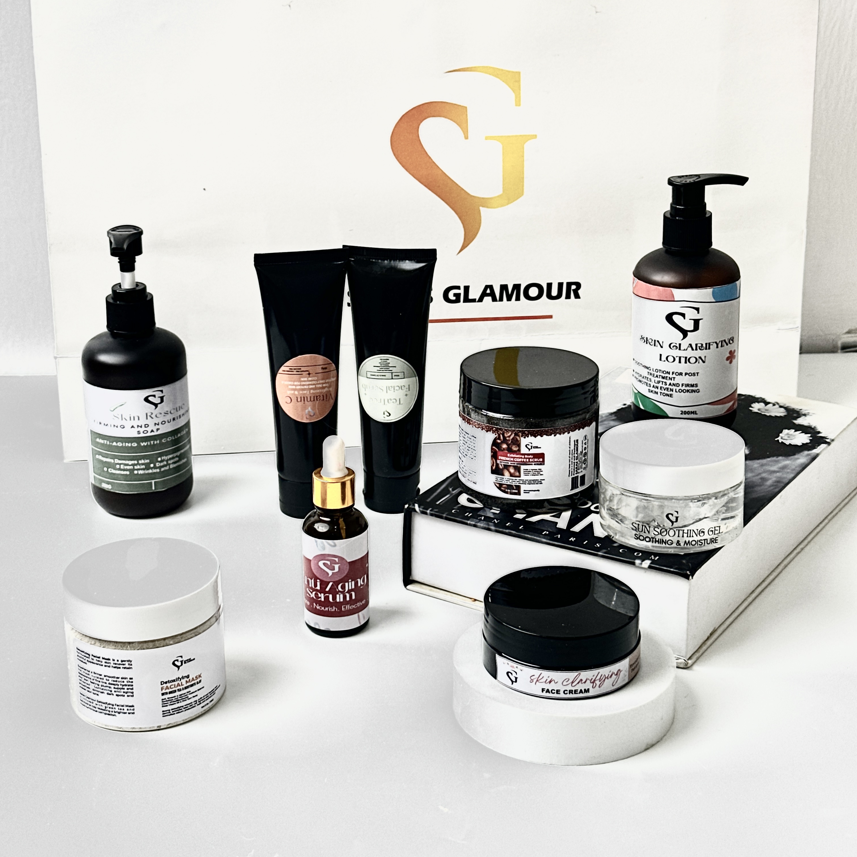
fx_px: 1597
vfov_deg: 30.0
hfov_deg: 30.0
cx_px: 430
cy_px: 367
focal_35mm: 57
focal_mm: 6.86
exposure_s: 1/117
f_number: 1.78
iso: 40
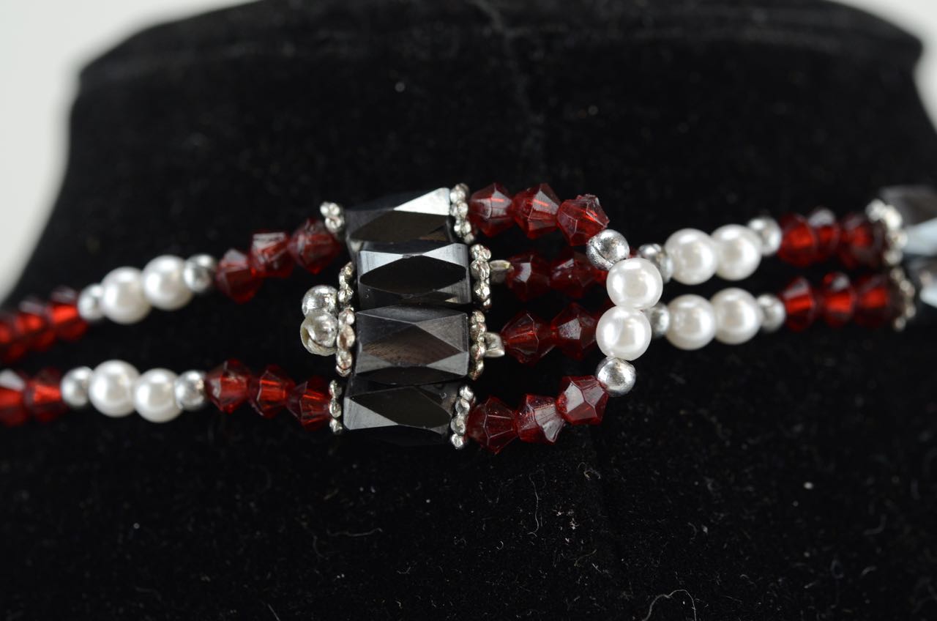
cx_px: 468
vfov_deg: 15.1
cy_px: 310
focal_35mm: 90
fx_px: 2338
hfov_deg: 22.7
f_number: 6.3
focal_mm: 60
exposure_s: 1/125
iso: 640
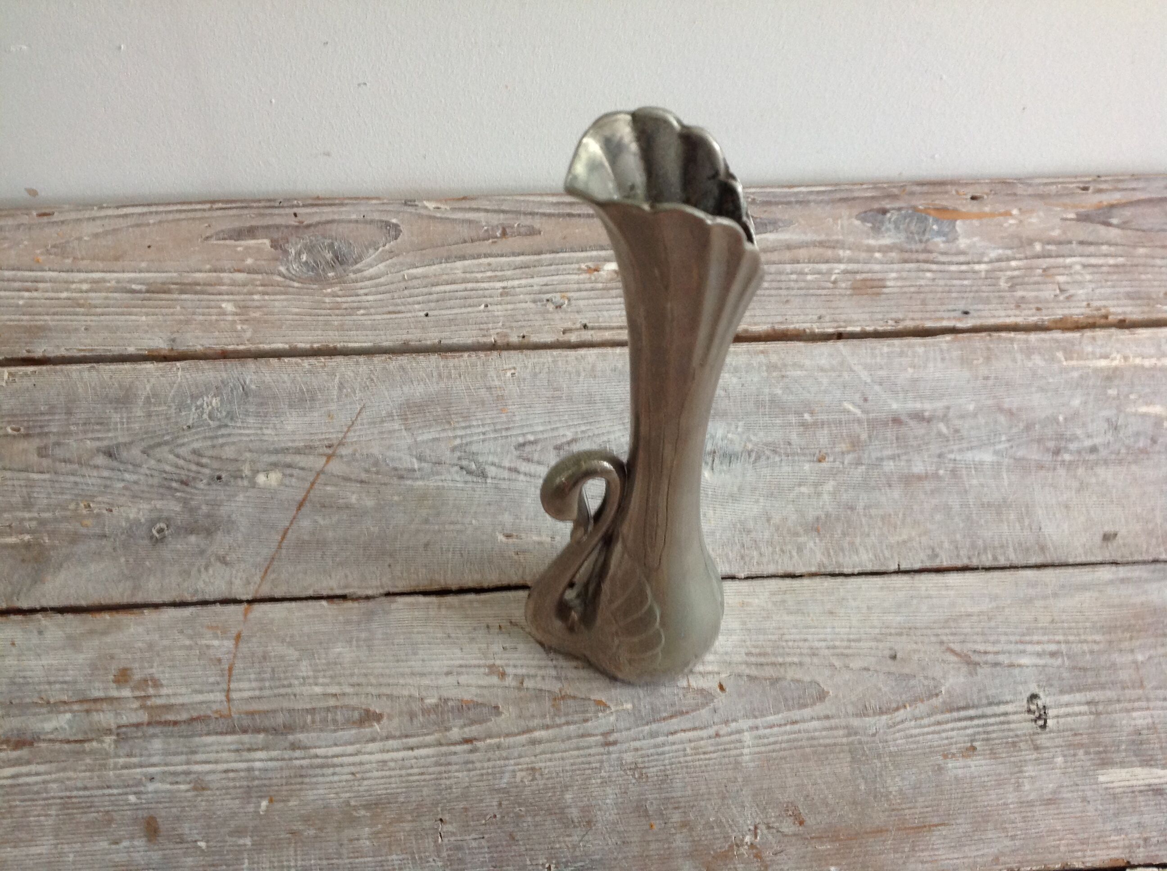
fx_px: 1178
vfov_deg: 40.6
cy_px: 436
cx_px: 584
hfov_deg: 52.7
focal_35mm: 35
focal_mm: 4.28
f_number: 2.4
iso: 125
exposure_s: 1/15
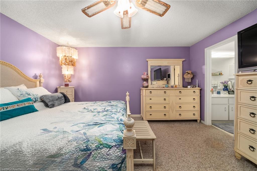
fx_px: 86
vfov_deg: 90.0
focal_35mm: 12
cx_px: 128
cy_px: 86
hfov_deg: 112.6
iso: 400
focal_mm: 12
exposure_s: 1/1.25
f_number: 11
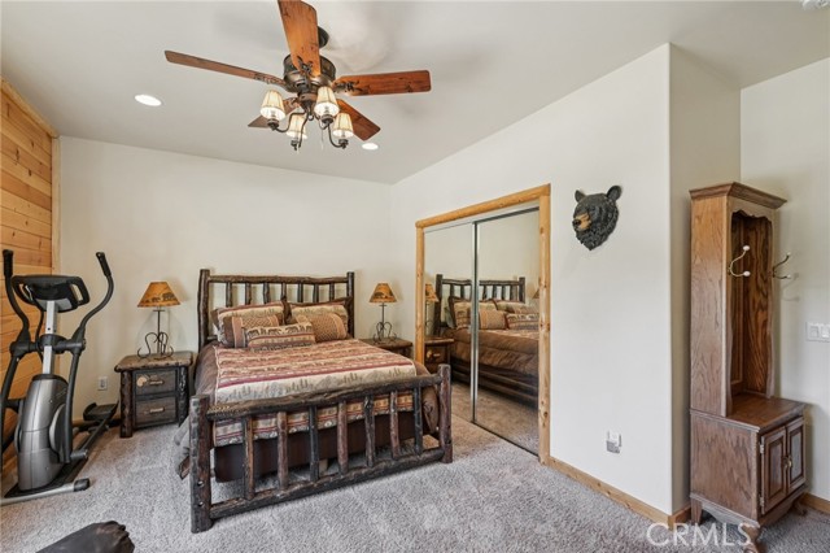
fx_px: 380
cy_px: 276
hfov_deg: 95.0
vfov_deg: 72.0
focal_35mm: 16
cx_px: 415
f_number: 8
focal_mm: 16.5
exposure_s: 1/8
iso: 400
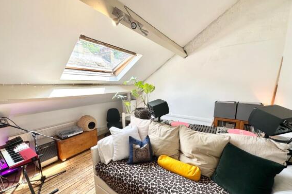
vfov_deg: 77.0
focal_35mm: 15
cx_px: 145
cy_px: 108
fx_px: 122
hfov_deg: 100.4
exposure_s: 1/148
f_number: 2.2
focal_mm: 2.22
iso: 40
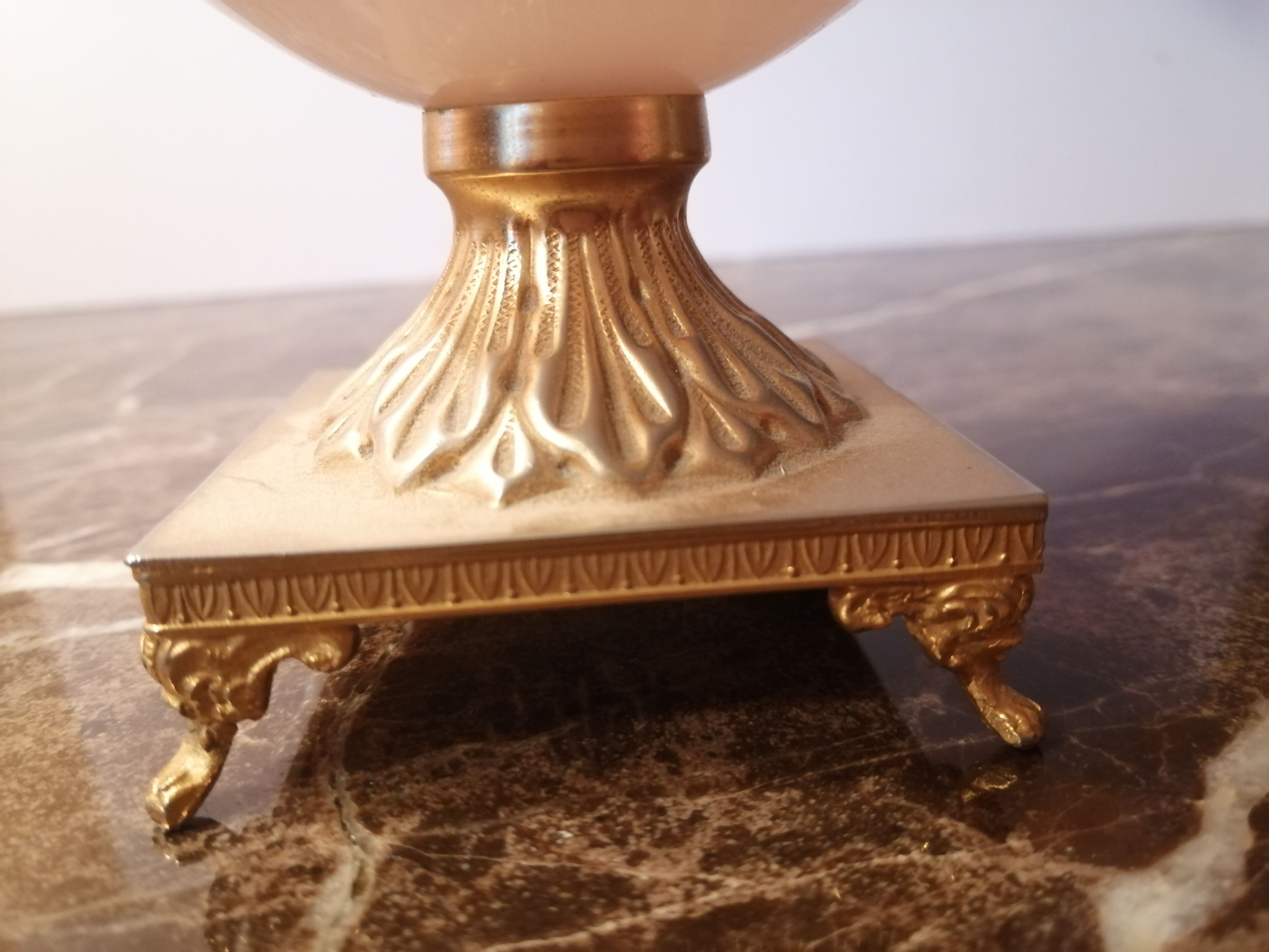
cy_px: 476
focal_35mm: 27
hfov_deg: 65.3
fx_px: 990
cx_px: 634
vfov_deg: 51.4
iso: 640
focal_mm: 3.95
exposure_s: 1/20
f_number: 1.8
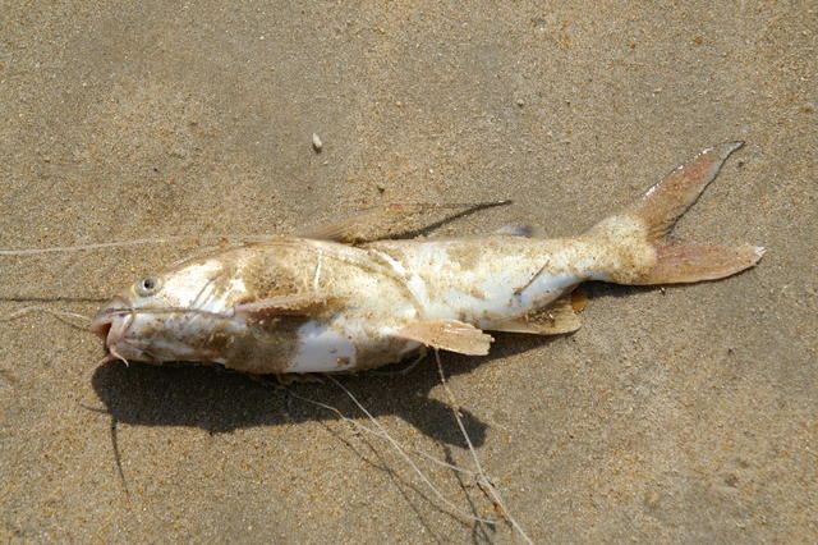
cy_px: 272
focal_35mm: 150
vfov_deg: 9.1
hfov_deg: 13.7
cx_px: 409
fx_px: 3406
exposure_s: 1/1250
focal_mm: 100
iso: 200
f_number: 8
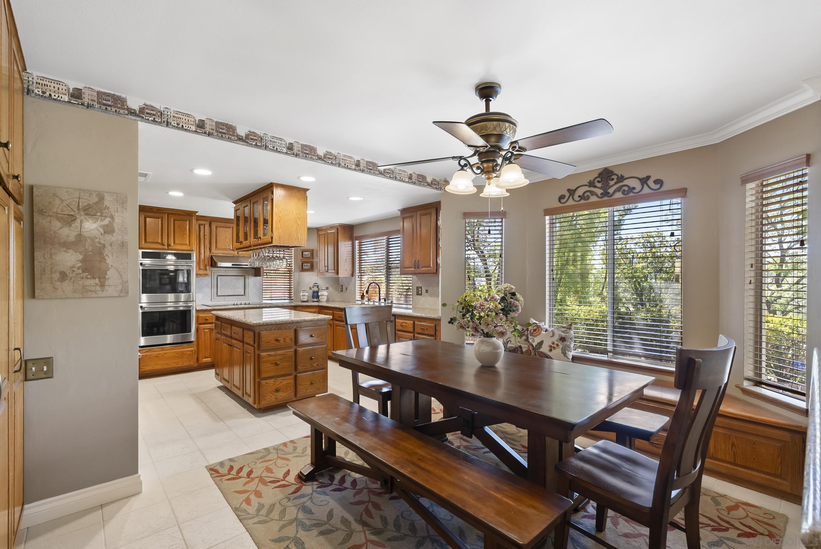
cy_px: 274
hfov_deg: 96.7
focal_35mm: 16
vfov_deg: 73.8
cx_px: 410
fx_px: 365
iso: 500
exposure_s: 1/8
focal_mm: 16
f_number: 8
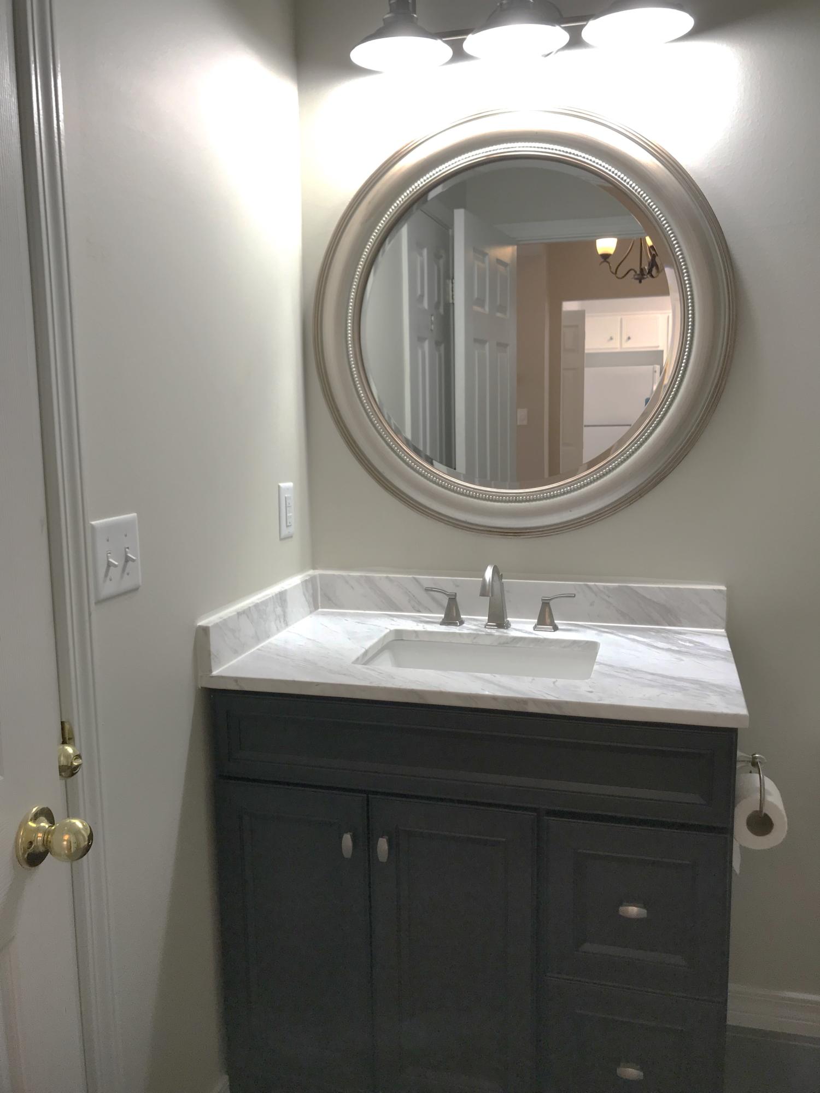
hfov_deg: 49.7
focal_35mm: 28
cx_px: 410
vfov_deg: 63.4
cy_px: 546
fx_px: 884
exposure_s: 1/60
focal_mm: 3.99
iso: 32
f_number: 1.8
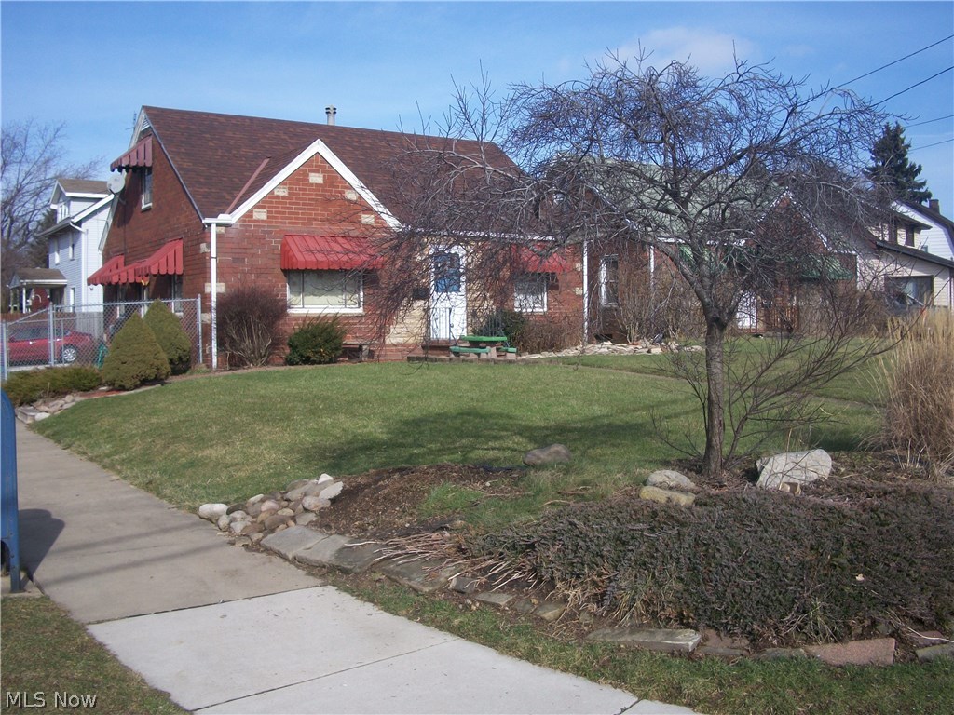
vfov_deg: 40.7
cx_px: 477
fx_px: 965
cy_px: 358
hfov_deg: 52.6
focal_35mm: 35
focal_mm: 6.3
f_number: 5.6
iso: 80
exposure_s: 1/320
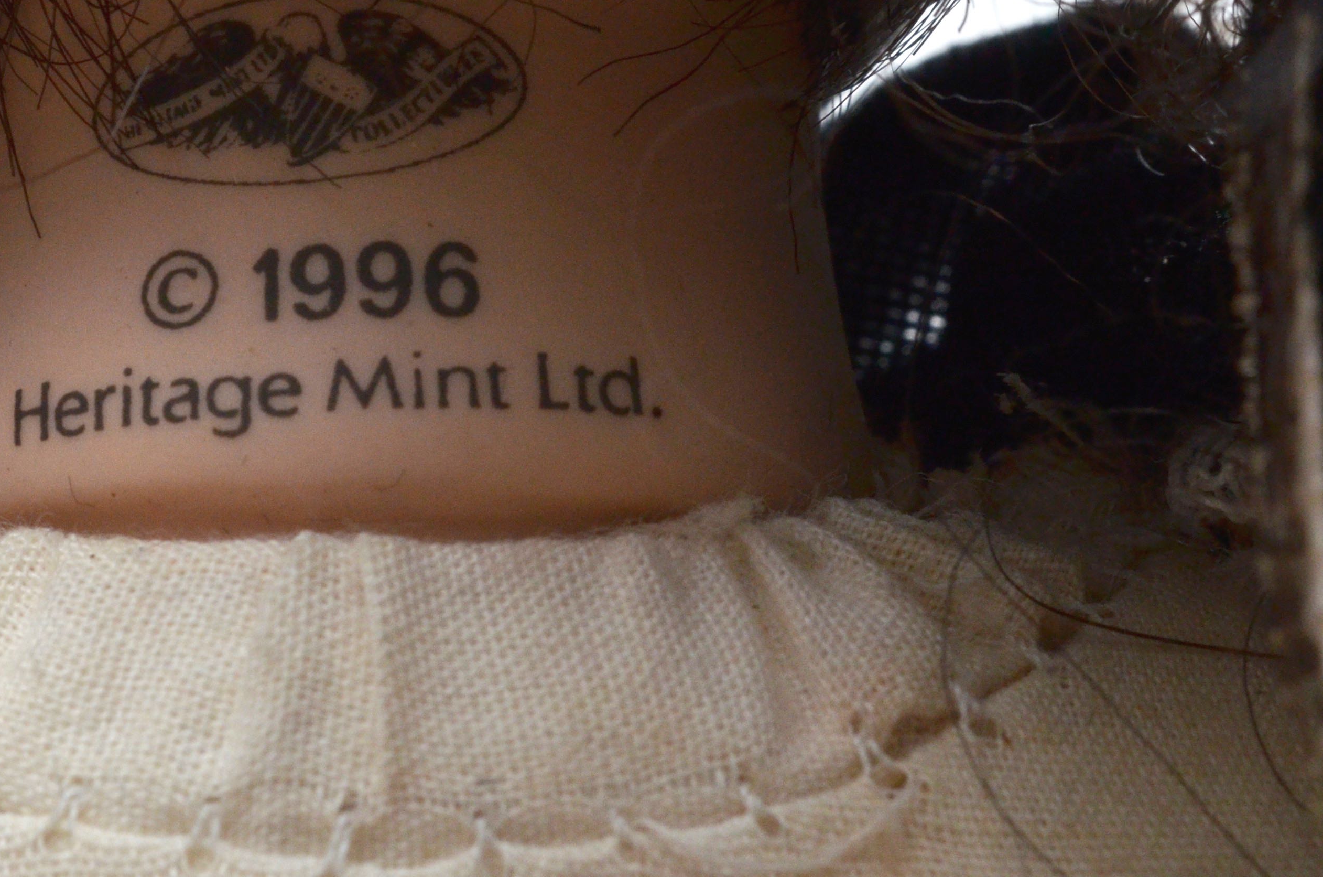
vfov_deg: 16.4
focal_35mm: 82
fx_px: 3007
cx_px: 325
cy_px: 164
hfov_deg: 24.5
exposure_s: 1/250
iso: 800
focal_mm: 28
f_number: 14
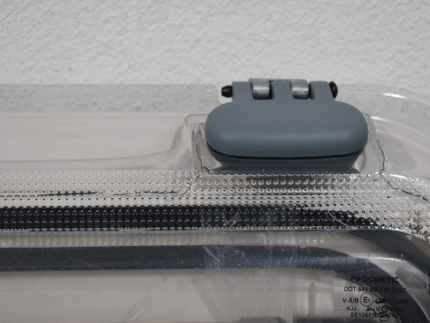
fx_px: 1019
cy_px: 161
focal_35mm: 82
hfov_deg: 23.8
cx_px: 242
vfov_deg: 18.0
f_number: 5.6
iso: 400
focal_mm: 50
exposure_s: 1/125
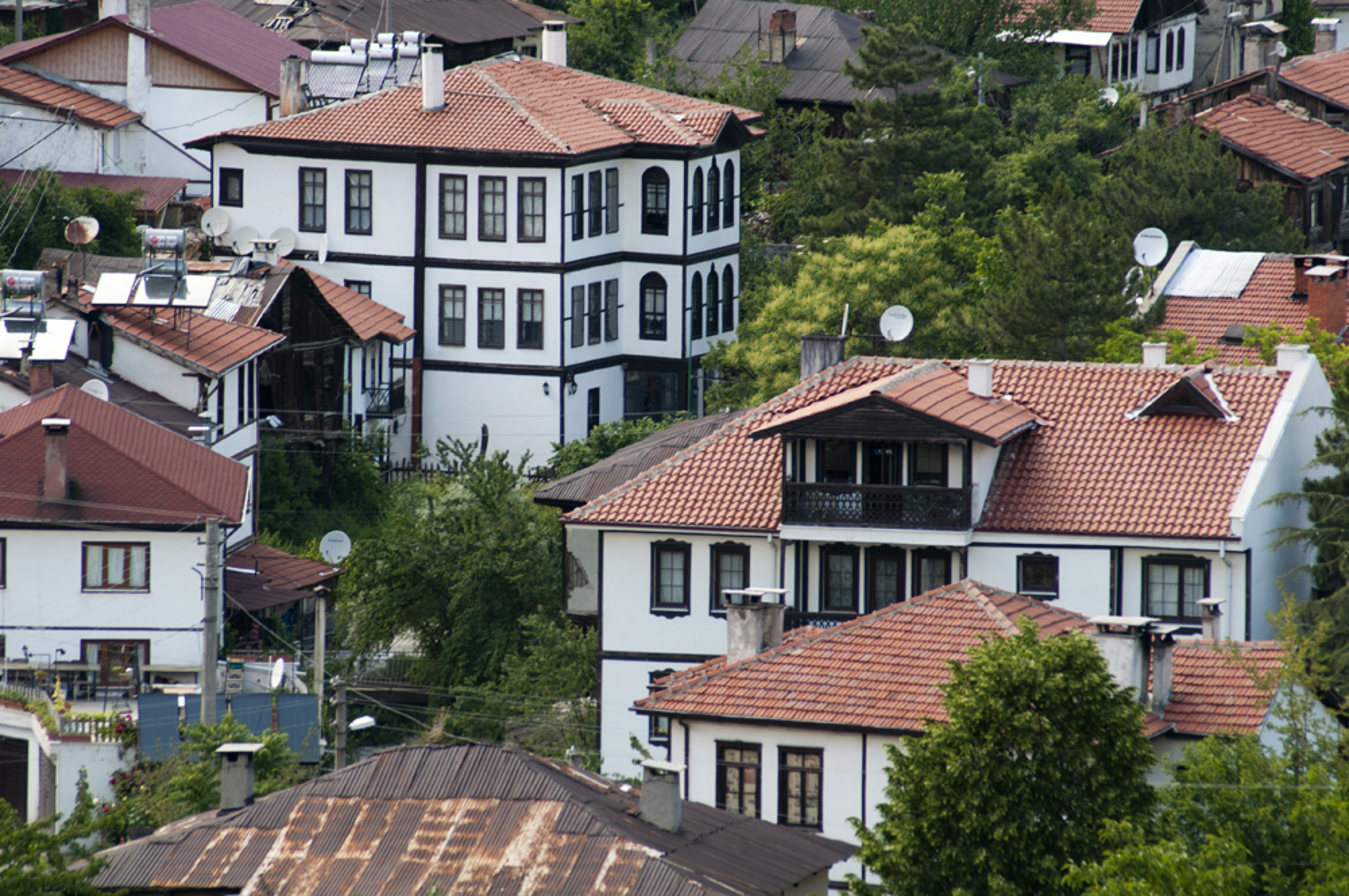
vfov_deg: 3.7
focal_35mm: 375
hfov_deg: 5.5
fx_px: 14034
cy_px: 448
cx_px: 674
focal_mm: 250
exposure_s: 1/160
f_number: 8
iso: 200
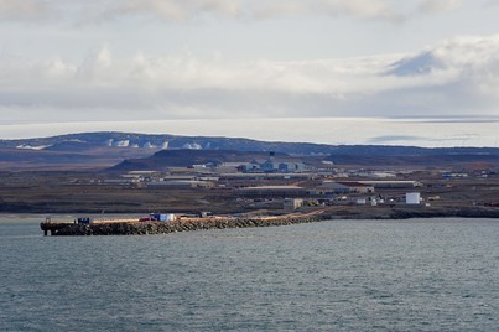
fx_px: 2895
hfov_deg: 9.9
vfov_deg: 6.6
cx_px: 258
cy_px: 161
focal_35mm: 209
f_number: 9
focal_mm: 200
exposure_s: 1/800
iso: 200
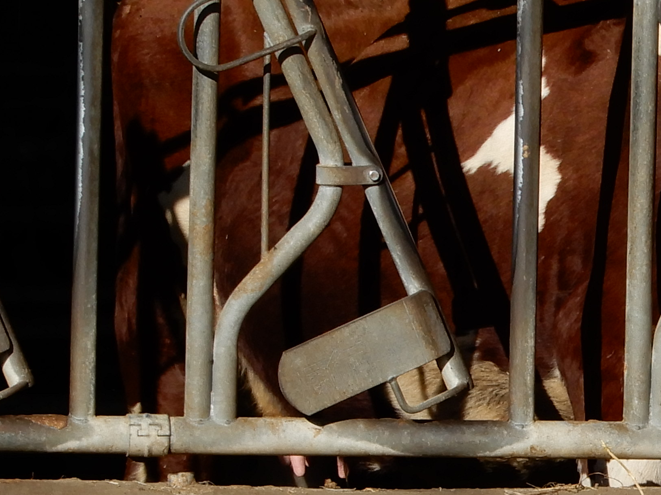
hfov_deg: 2.3
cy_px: 447
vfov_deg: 1.7
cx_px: 772
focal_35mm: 874
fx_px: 16688
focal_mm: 49.1
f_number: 6.3
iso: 80
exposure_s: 1/400
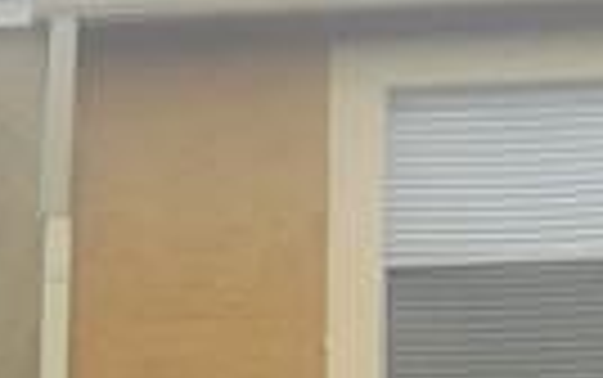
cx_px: -972
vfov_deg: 5.0
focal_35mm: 235
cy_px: 1472
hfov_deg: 8.1
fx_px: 3865
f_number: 2.2
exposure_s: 1/718
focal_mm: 4.15
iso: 25
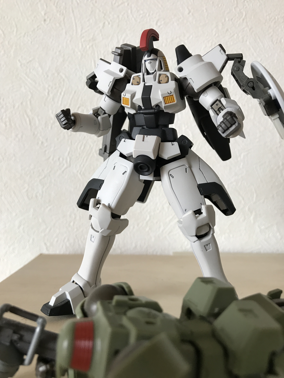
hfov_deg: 49.7
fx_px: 306
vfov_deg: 63.4
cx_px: 142
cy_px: 189
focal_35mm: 28
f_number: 1.8
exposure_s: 1/40
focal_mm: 3.99
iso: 20
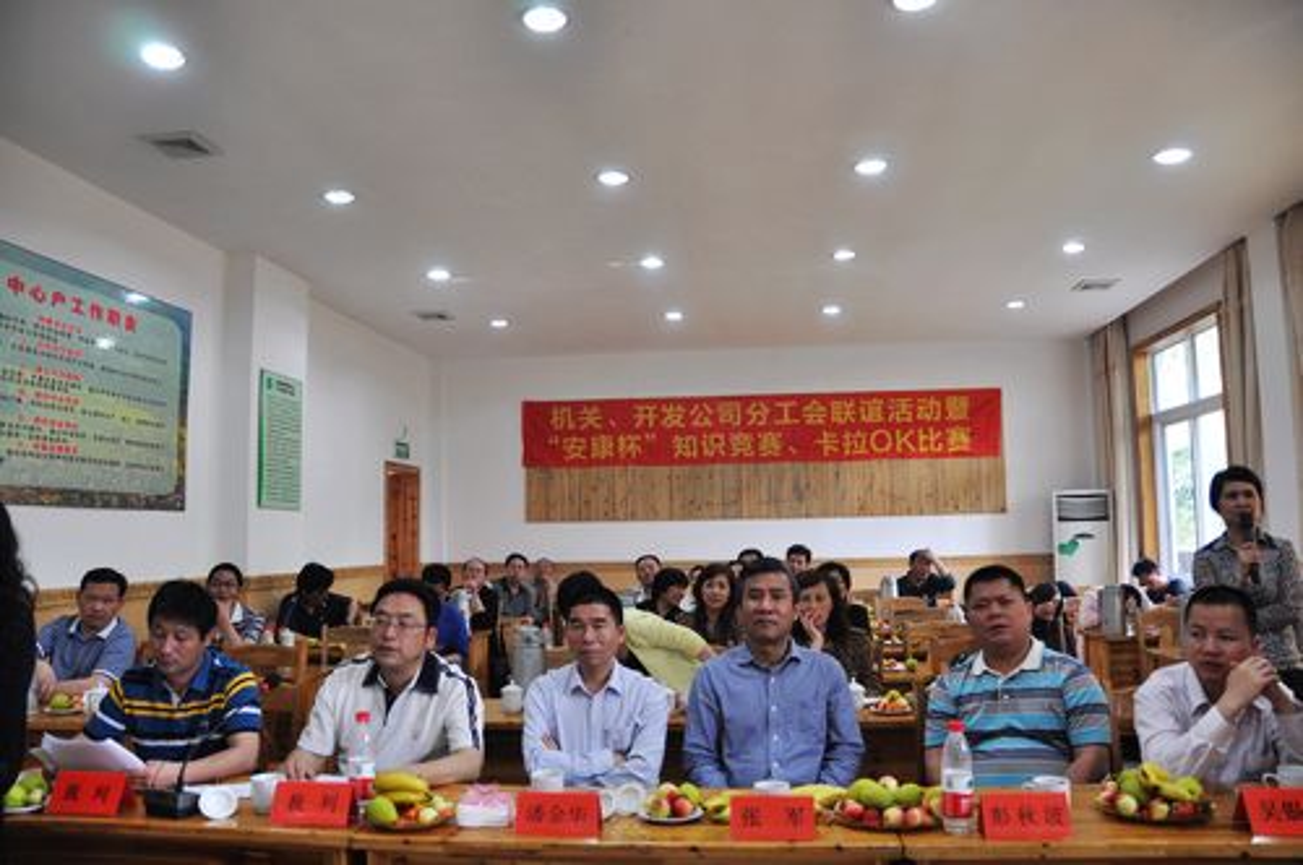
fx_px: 976
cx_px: 652
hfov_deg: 67.4
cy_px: 432
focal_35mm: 27
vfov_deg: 47.8
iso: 400
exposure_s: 1/30
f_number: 4
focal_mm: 18
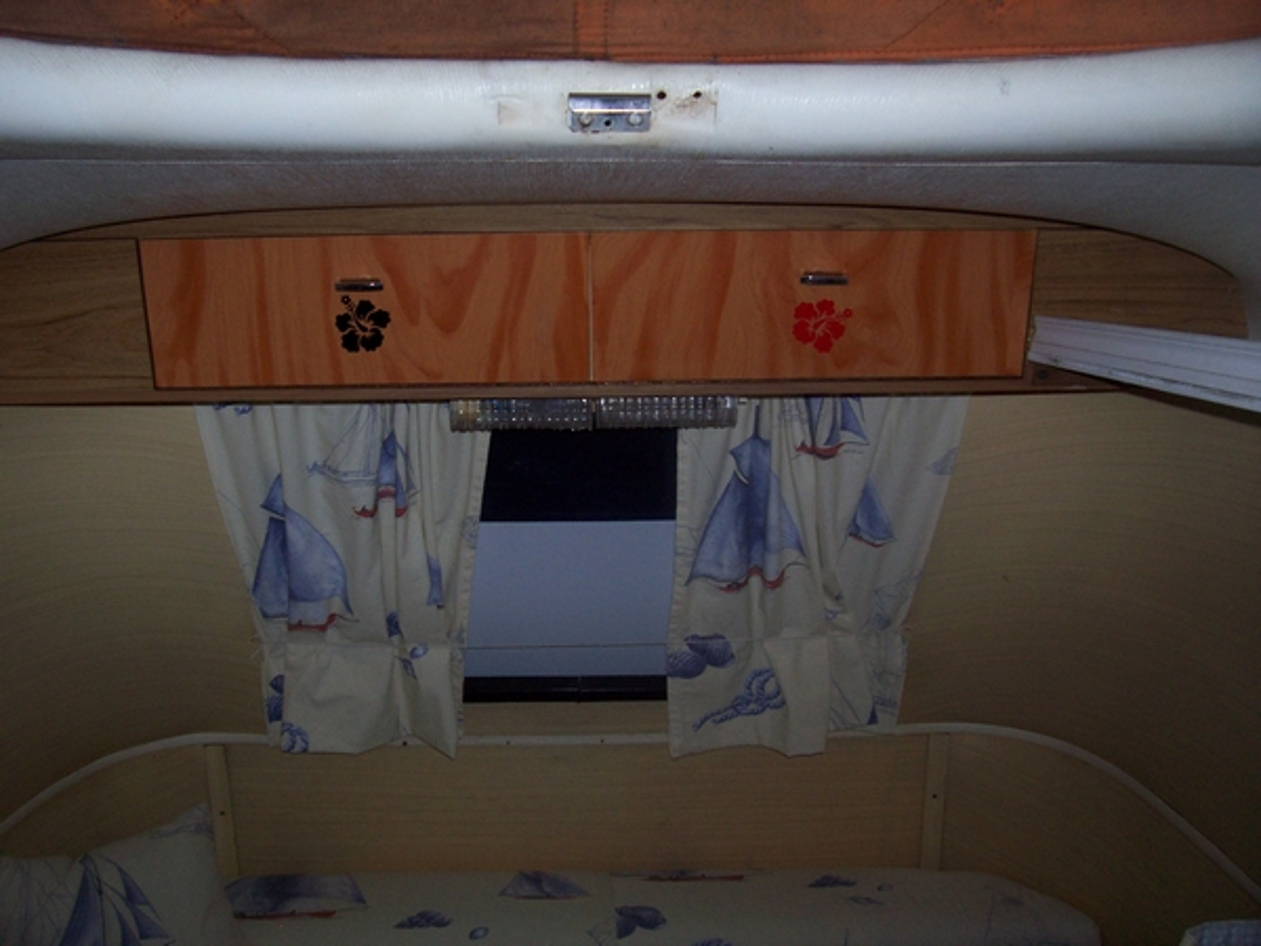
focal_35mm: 34
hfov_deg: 54.0
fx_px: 1239
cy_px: 473
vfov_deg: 41.8
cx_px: 630
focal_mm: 5.6
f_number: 2.7
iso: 140
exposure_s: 1/112
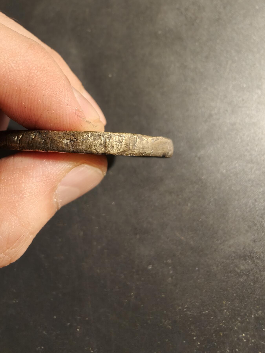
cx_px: 132
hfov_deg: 58.9
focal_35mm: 23
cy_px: 176
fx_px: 235
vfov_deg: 73.9
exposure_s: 1/79.9
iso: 200
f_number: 2
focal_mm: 2.32
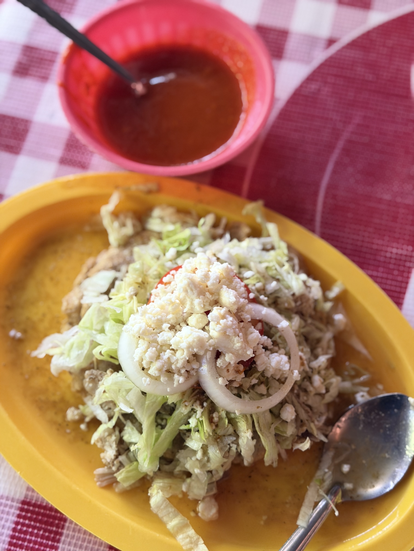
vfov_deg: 39.7
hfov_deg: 30.3
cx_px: 207
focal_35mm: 48
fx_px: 765
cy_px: 276
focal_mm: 6.76
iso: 250
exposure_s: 1/54
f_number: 1.78
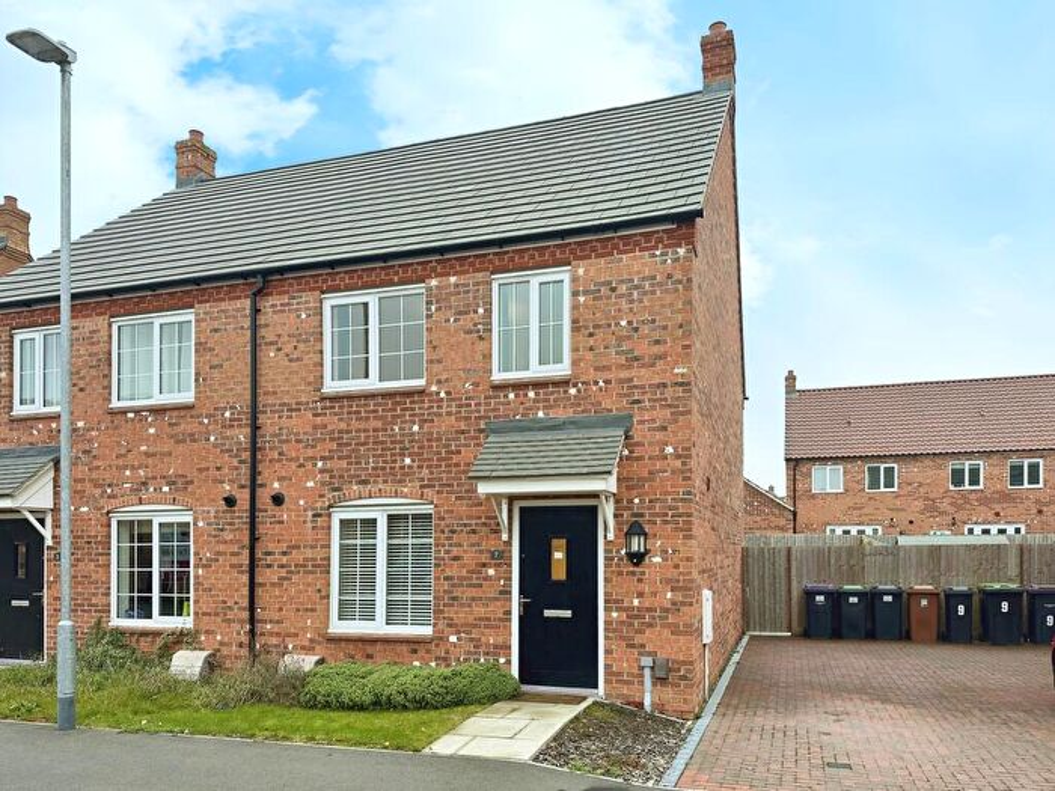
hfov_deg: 71.6
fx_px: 731
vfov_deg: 56.8
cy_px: 396
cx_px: 528
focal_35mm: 24
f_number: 1.78
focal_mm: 6.86
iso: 100
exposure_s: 1/121
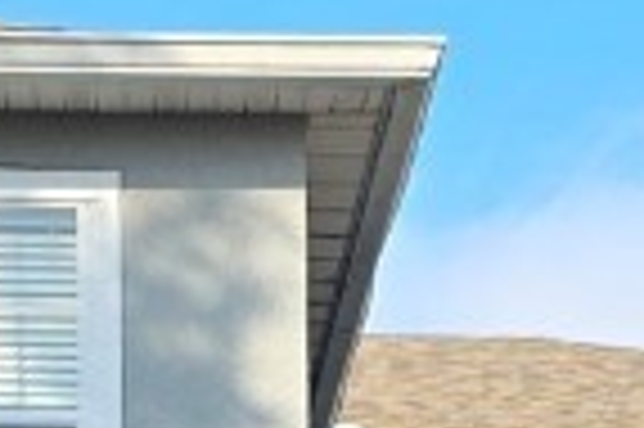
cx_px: 293
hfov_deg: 12.0
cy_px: 960
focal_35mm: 171
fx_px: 3055
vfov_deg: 7.6
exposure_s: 1/2537
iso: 80
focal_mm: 6.3
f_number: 1.7
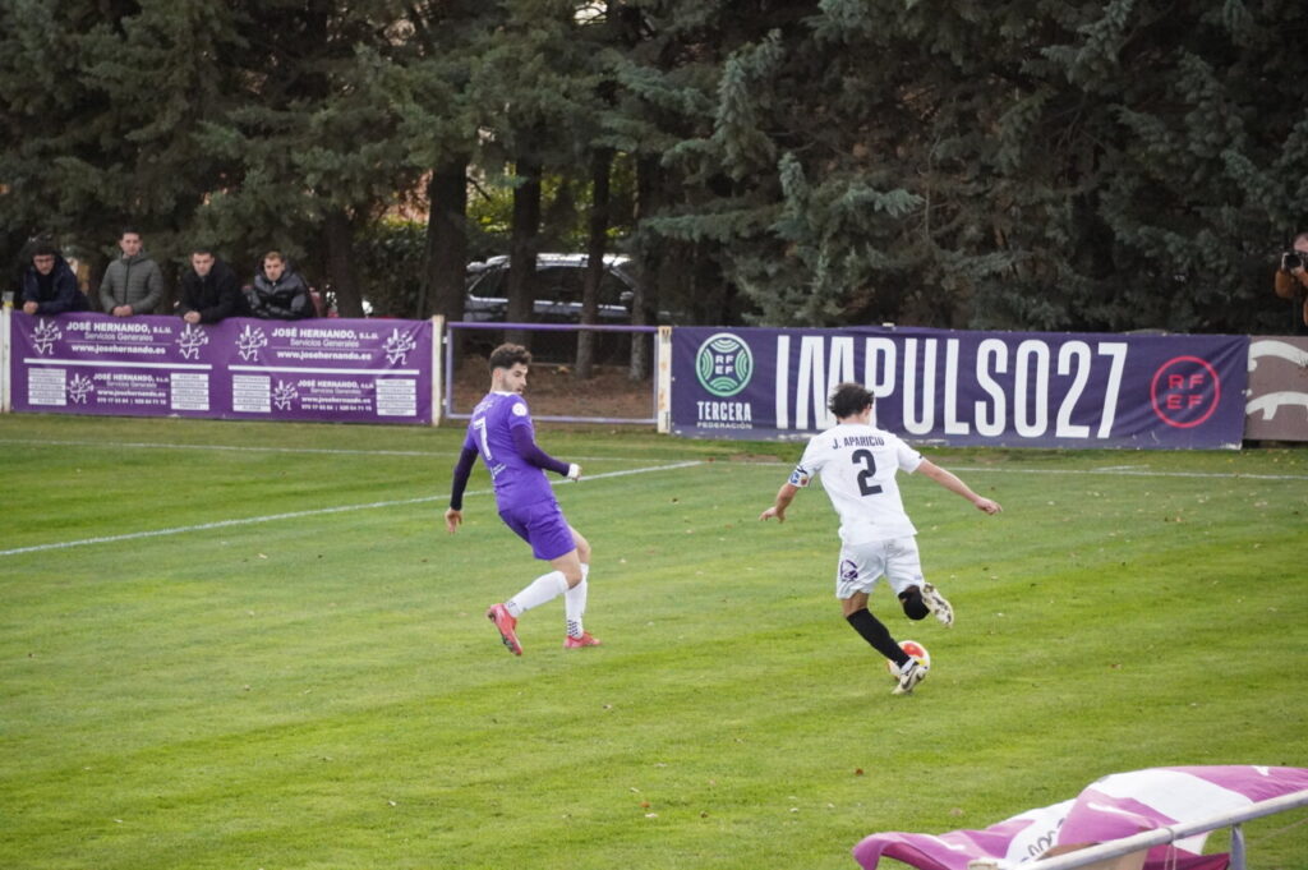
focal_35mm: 189
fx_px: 6861
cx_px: 654
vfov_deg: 7.3
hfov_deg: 10.9
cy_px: 435
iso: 6400
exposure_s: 1/2500
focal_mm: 126
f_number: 5.6
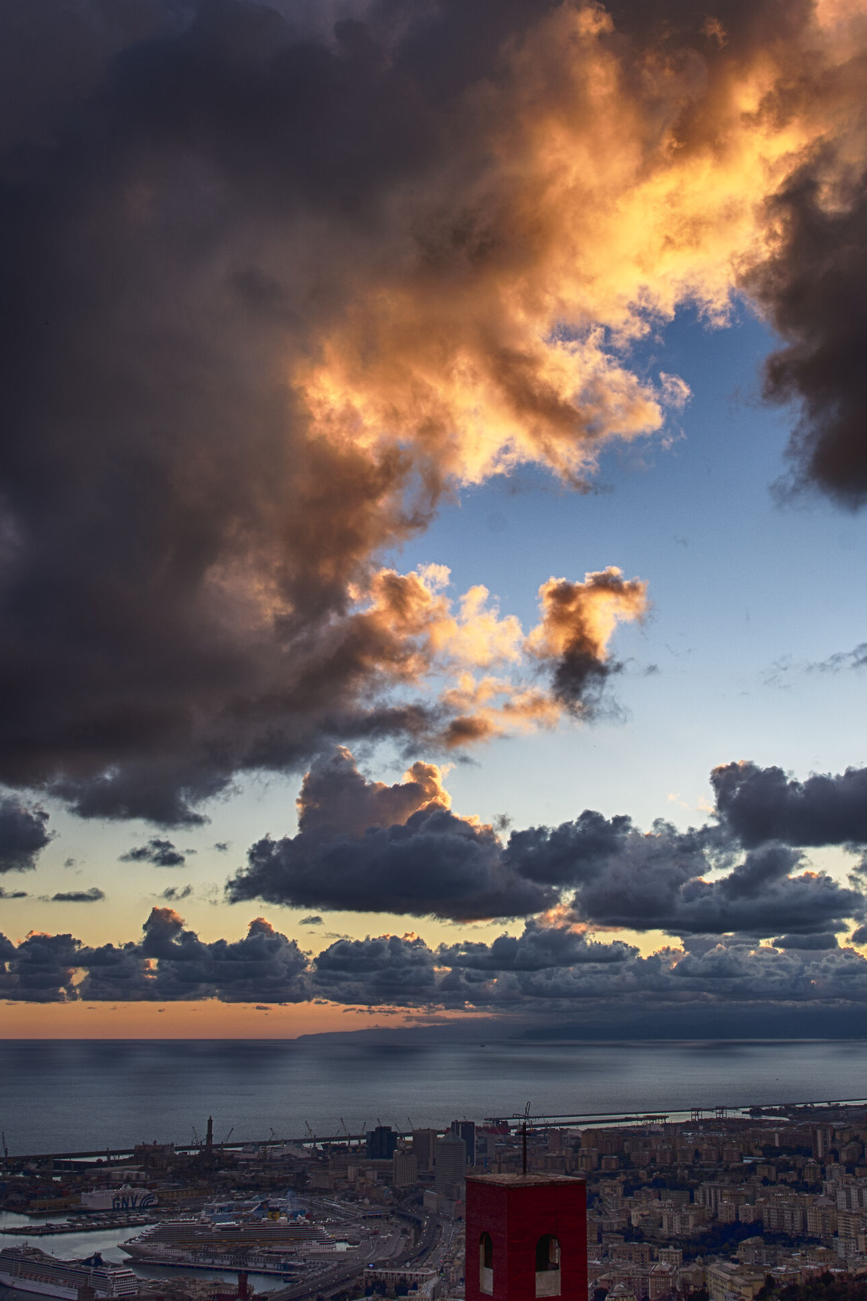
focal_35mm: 36
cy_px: 632
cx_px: 507
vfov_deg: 53.6
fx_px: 1287
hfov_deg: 37.1
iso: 100
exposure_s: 1/80
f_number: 10
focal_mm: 19
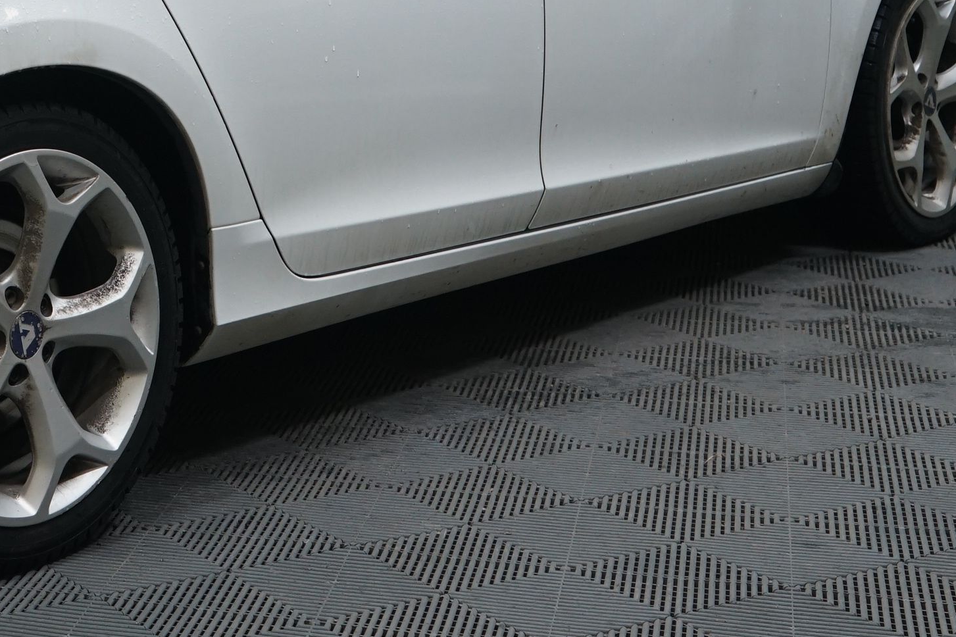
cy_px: -118
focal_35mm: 84
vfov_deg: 15.7
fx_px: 2230
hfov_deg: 23.1
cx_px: -22
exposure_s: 1/20
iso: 1000
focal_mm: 31
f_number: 5.6
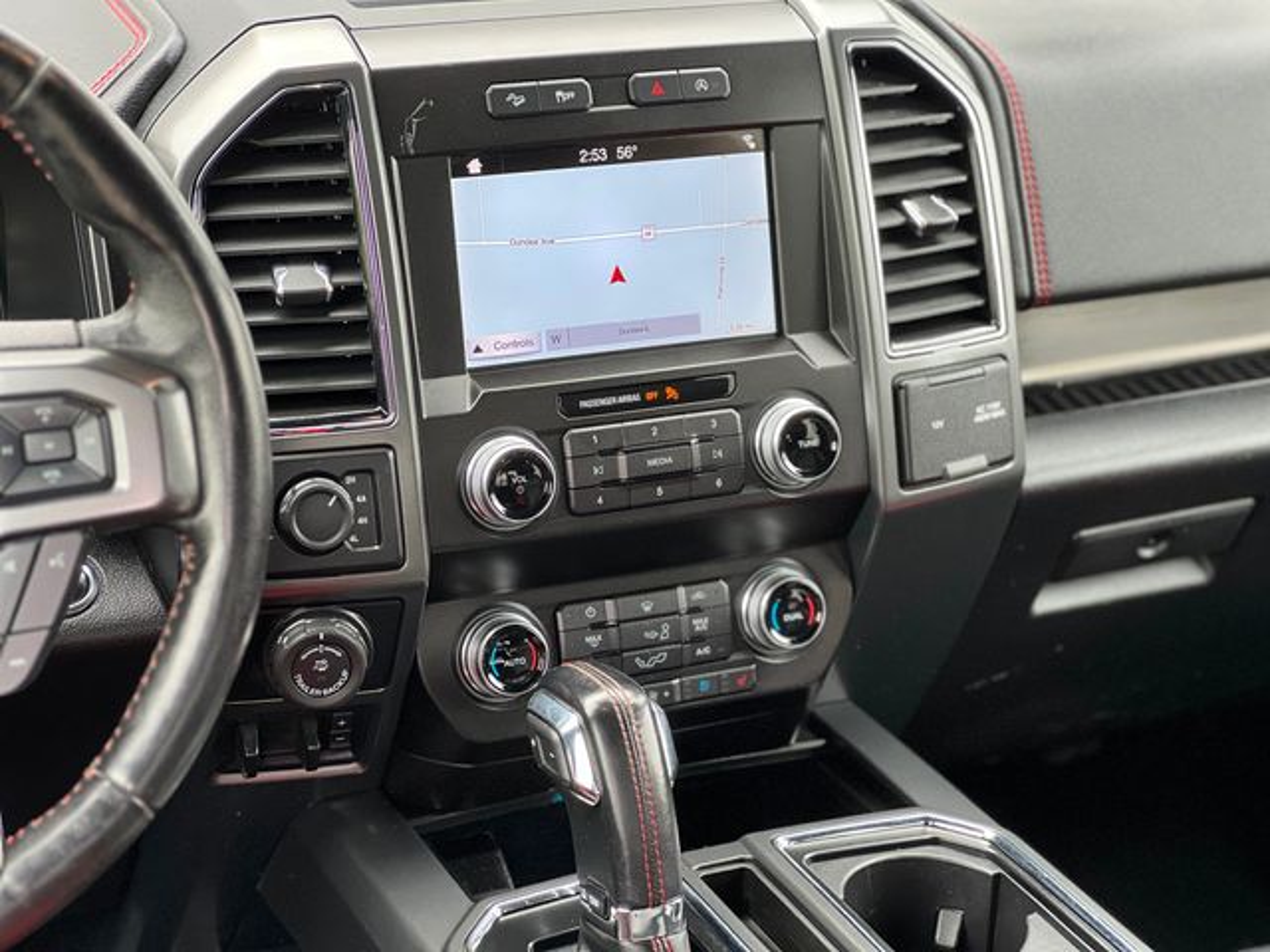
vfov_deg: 19.1
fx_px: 2825
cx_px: 635
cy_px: 476
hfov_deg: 25.3
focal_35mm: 77
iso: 250
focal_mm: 9
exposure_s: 1/88
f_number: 2.8
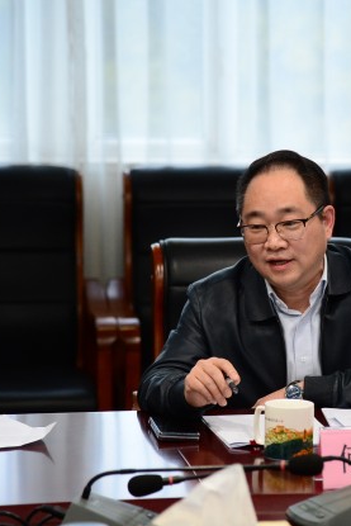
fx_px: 2659
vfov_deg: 11.3
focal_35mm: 182
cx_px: 299
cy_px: 264
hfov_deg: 7.5
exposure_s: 1/250
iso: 4000
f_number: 4
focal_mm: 120
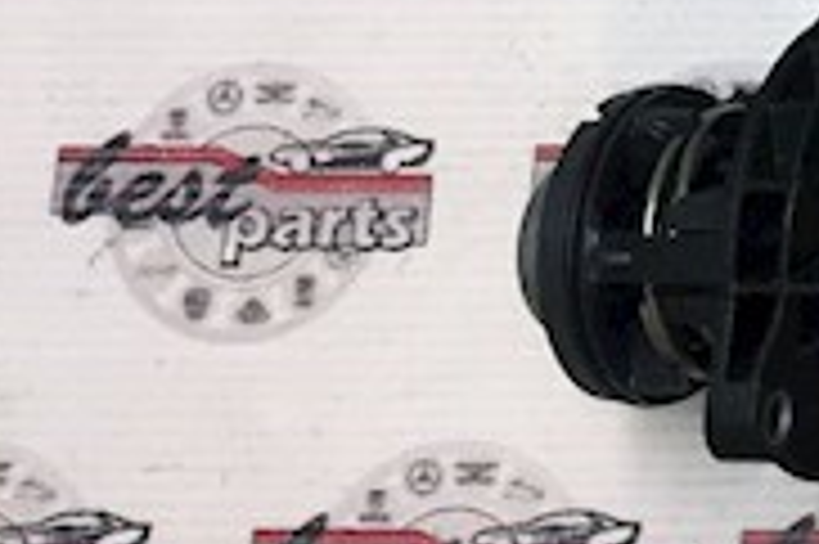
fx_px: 2409
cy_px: -288
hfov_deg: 16.6
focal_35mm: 106
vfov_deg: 12.2
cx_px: 1408
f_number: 2.2
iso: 80
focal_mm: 4.15
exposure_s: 1/33
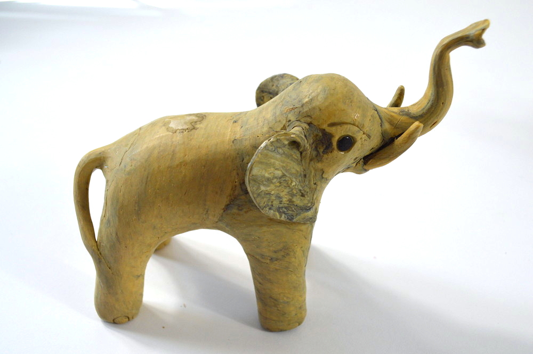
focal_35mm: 36
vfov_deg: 36.8
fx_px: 533
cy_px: 177
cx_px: 266
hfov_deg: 53.2
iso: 400
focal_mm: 24
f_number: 5.6
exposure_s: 1/125
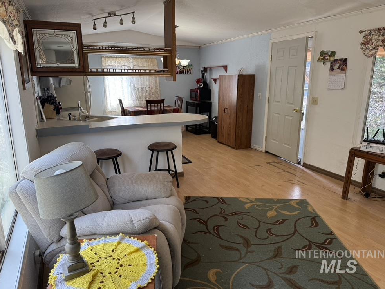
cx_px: 186
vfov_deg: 54.9
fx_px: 278
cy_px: 144
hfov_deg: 69.4
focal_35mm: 25
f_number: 1.78
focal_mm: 6.76
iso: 100
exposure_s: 1/120
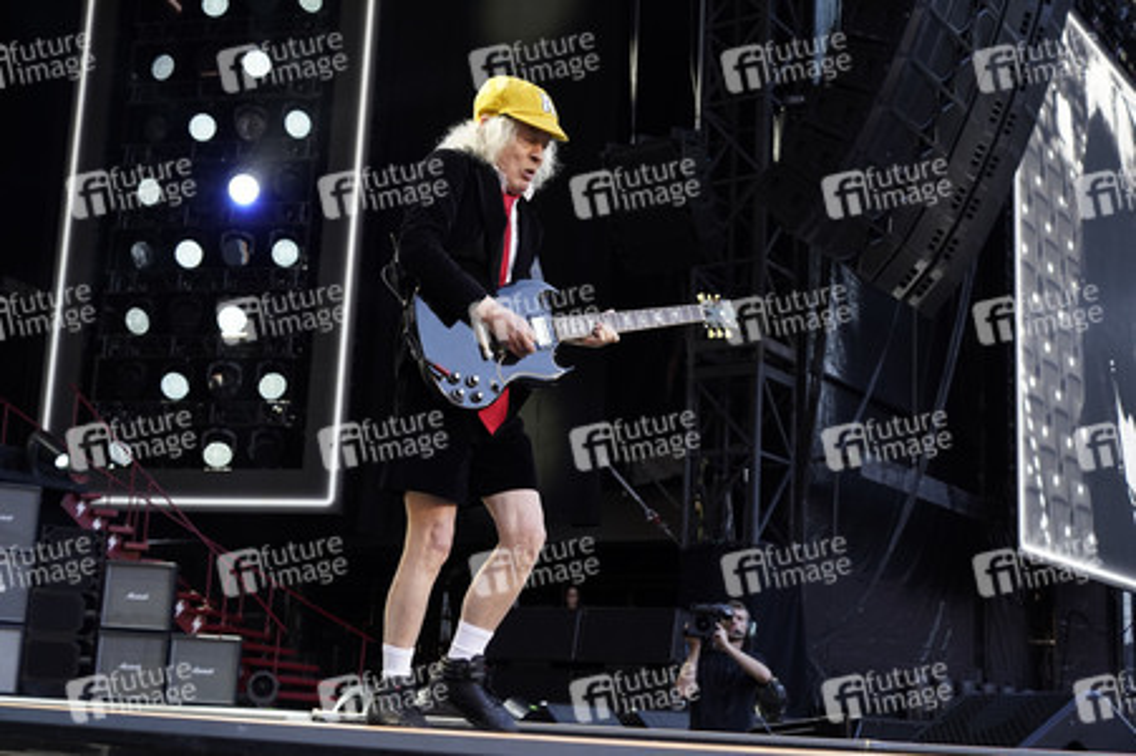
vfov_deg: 29.2
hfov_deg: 42.8
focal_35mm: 46
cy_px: 378
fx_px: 1450
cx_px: 568
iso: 1600
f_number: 5
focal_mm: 46
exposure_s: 1/400
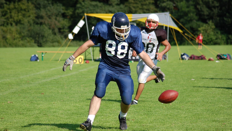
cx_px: 116
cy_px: 73
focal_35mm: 189
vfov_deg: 6.4
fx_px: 1163
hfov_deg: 11.4
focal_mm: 120
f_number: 4.5
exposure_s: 1/1250
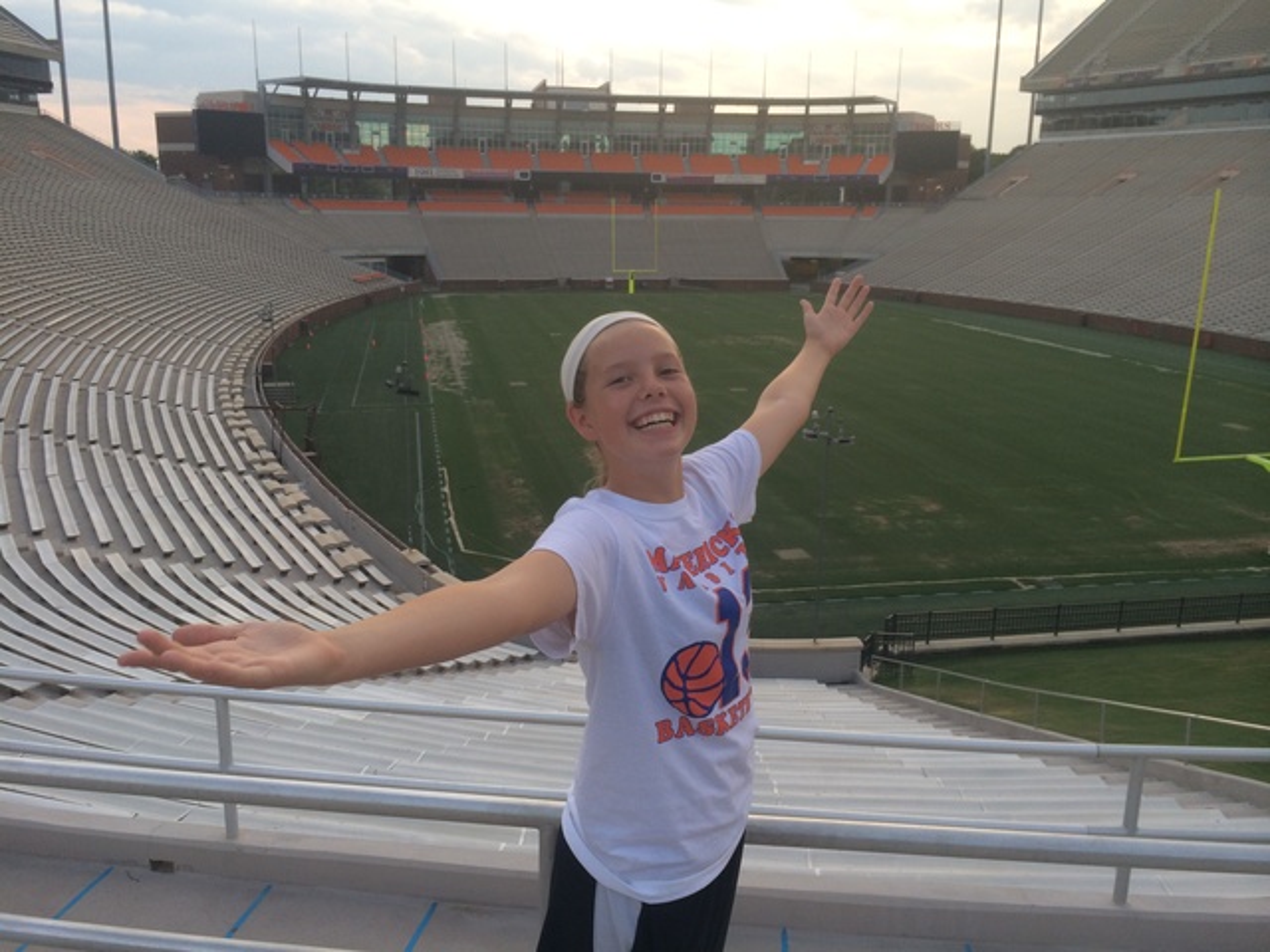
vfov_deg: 46.8
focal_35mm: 30
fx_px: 1101
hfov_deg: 60.0
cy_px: 476
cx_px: 635
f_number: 2.2
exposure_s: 1/120
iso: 40
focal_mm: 4.12
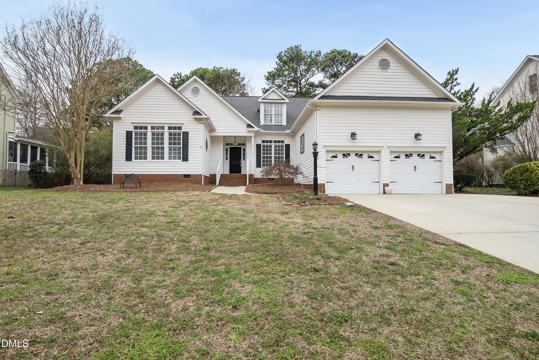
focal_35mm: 18
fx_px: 270
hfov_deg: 90.0
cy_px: 180
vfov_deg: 67.4
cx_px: 270
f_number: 7.1
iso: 80
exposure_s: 1/60
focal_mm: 18
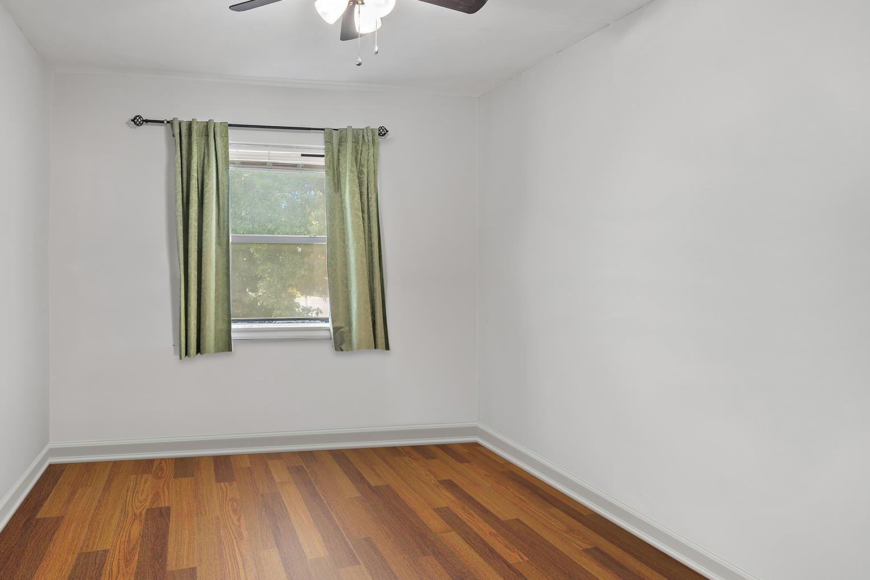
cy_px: 273
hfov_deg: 72.1
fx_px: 580
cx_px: 309
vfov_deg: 53.1
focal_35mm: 24
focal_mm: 12
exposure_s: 6
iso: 100
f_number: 8
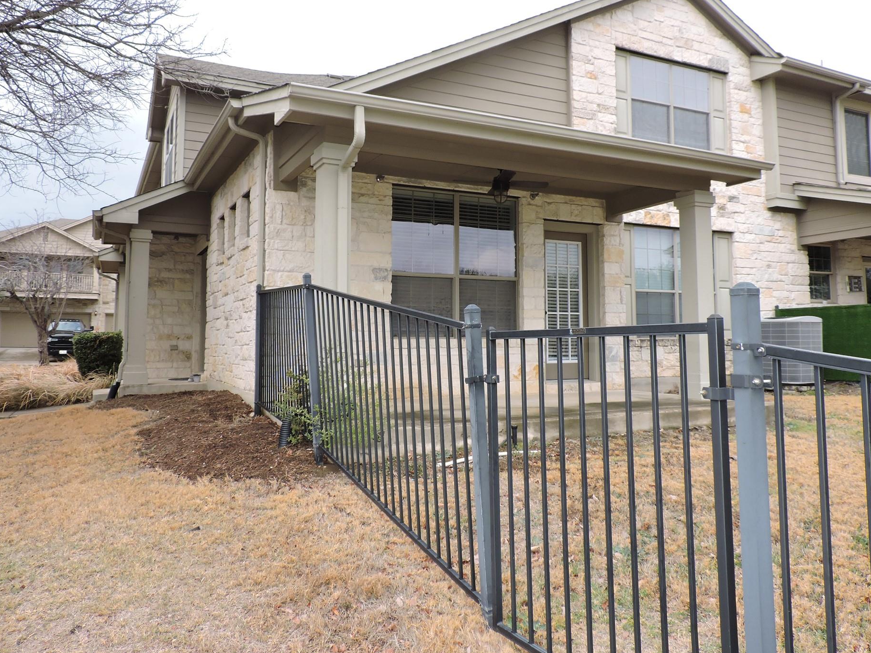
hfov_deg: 65.3
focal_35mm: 27
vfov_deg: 51.3
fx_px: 679
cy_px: 295
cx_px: 427
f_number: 3
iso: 110
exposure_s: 1/640
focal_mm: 4.3
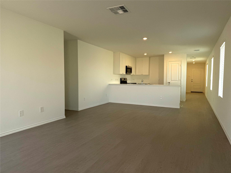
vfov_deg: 56.8
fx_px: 160
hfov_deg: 71.6
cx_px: 116
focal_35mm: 24
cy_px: 86
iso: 80
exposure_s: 1/1923
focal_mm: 6.76
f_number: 1.78
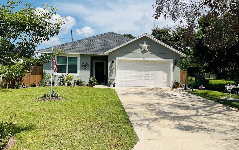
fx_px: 202
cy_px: 68
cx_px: 119
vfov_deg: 40.6
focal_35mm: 31
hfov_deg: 61.2
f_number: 1.8
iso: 16
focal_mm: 3
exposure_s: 1/3322
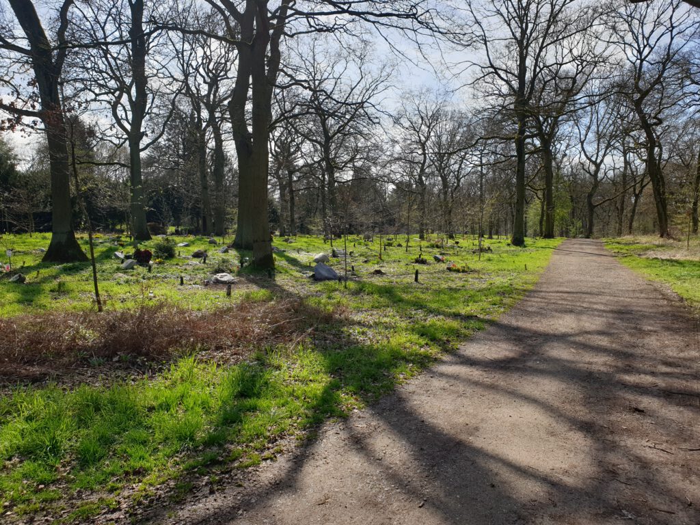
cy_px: 262
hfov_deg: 67.3
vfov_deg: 53.1
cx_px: 350
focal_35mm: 26
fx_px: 526
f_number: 2.4
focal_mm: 4.3
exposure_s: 1/1414
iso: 50
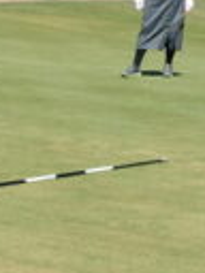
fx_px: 1737
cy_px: 100
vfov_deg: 9.0
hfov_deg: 6.7
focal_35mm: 220
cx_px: -58
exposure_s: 1/200
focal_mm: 17.9
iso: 125
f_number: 2.8
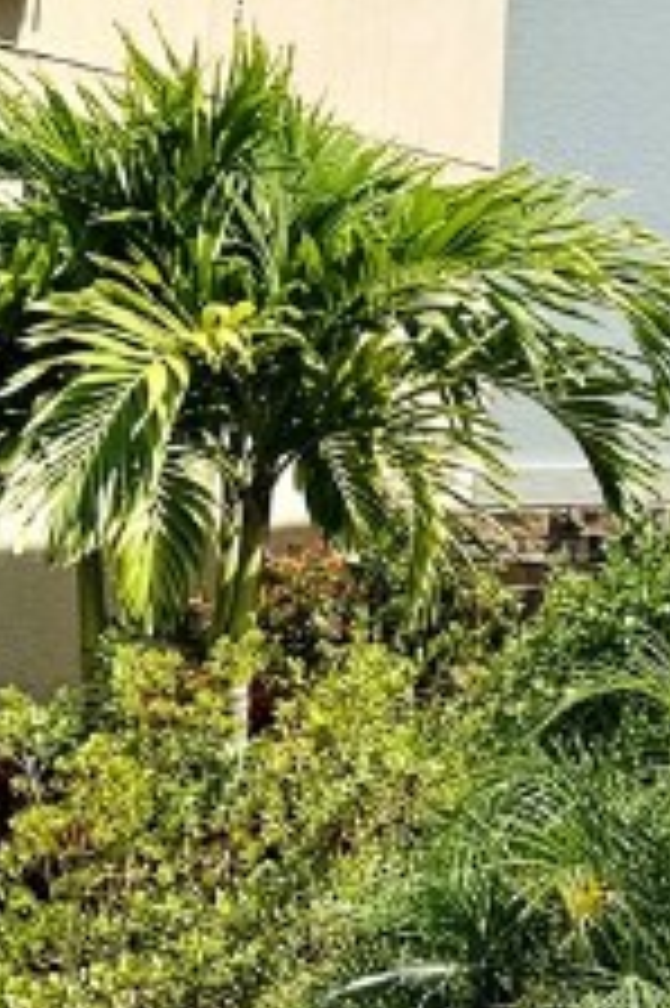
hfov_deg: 9.8
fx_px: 3187
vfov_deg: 17.4
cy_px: -76
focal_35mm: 114
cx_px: 1866
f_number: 1.78
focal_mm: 6.76
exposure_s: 1/7937
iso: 80
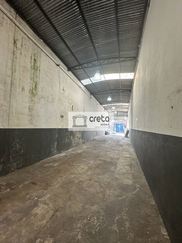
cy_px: 122
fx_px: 98
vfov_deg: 102.1
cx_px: 91
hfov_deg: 85.7
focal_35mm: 14
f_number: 2.2
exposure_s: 1/120
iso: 125
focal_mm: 2.22
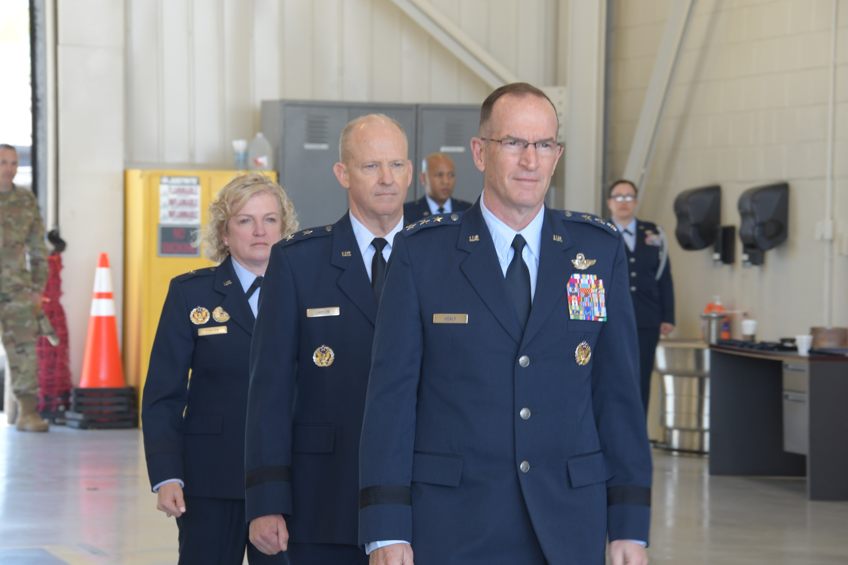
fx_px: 3957
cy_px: 282
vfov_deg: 8.2
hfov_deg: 12.2
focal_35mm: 168
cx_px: 424
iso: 800
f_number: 8
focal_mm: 112
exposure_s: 1/60
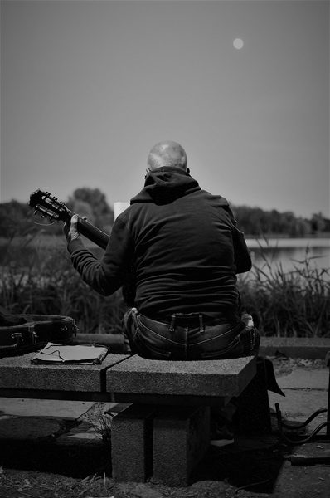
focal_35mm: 52
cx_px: 165
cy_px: 249
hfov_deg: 25.7
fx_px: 724
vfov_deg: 37.9
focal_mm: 35
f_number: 1.8
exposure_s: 1/50
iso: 800
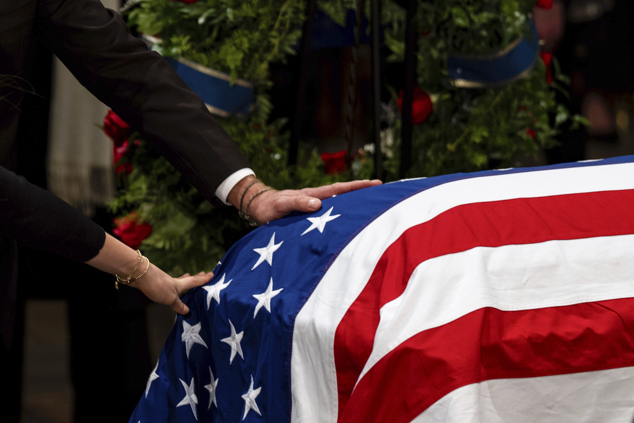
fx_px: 3522
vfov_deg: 6.9
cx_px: 317
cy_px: 212
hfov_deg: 10.3
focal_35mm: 200
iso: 800
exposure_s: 1/400
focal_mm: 200
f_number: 2.8
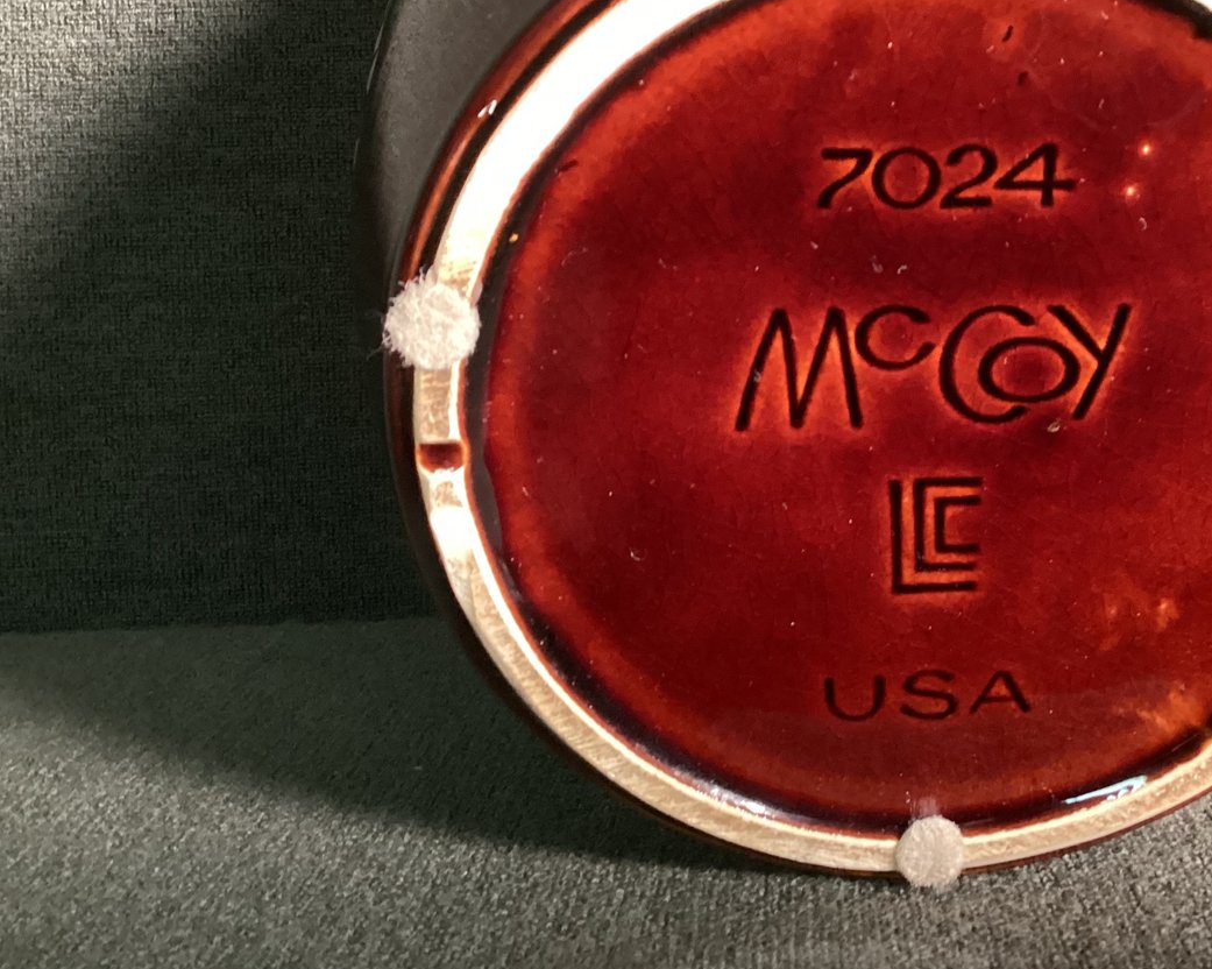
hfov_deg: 41.2
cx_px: 862
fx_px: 1578
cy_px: 399
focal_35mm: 44
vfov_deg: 34.0
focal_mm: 3.3
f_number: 2.4
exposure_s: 1/25
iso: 500
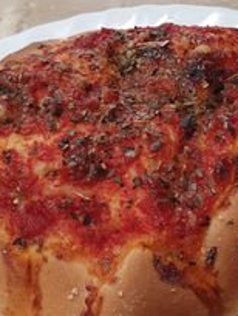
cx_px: 159
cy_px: 105
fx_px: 495
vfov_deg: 35.2
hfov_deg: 26.9
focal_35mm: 54
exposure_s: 1/100
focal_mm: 4.32
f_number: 2.4
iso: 125
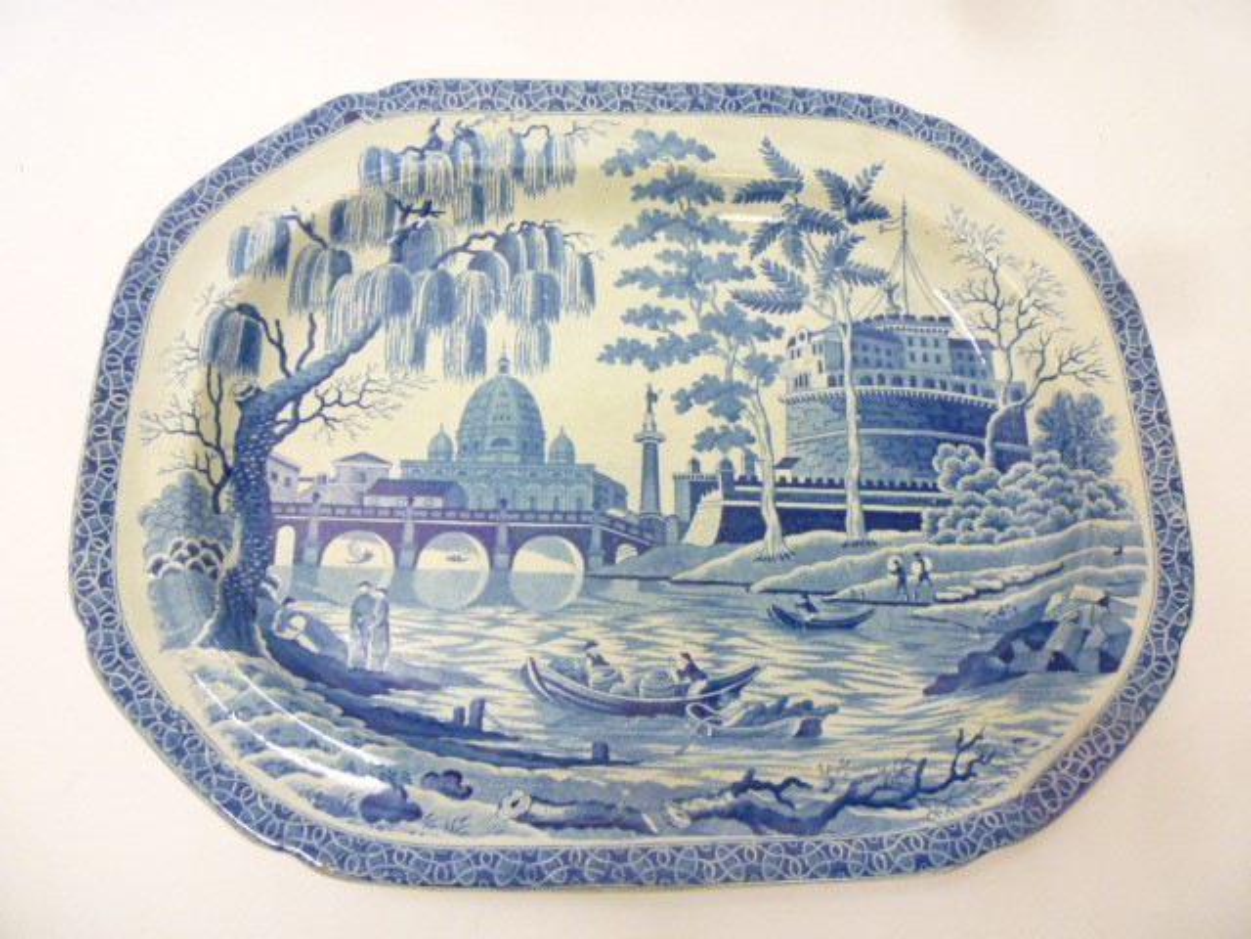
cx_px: 626
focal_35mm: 29
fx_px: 1048
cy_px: 470
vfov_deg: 48.2
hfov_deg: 61.7
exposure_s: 1/30
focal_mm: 5.2
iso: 400
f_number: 3.3
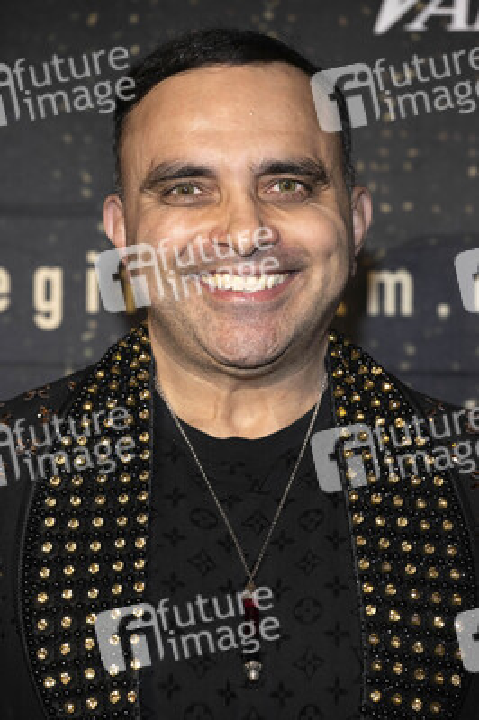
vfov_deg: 17.1
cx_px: 240
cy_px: 360
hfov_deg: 11.4
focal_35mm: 120
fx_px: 2399
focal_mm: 120
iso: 800
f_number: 5.6
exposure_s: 1/200
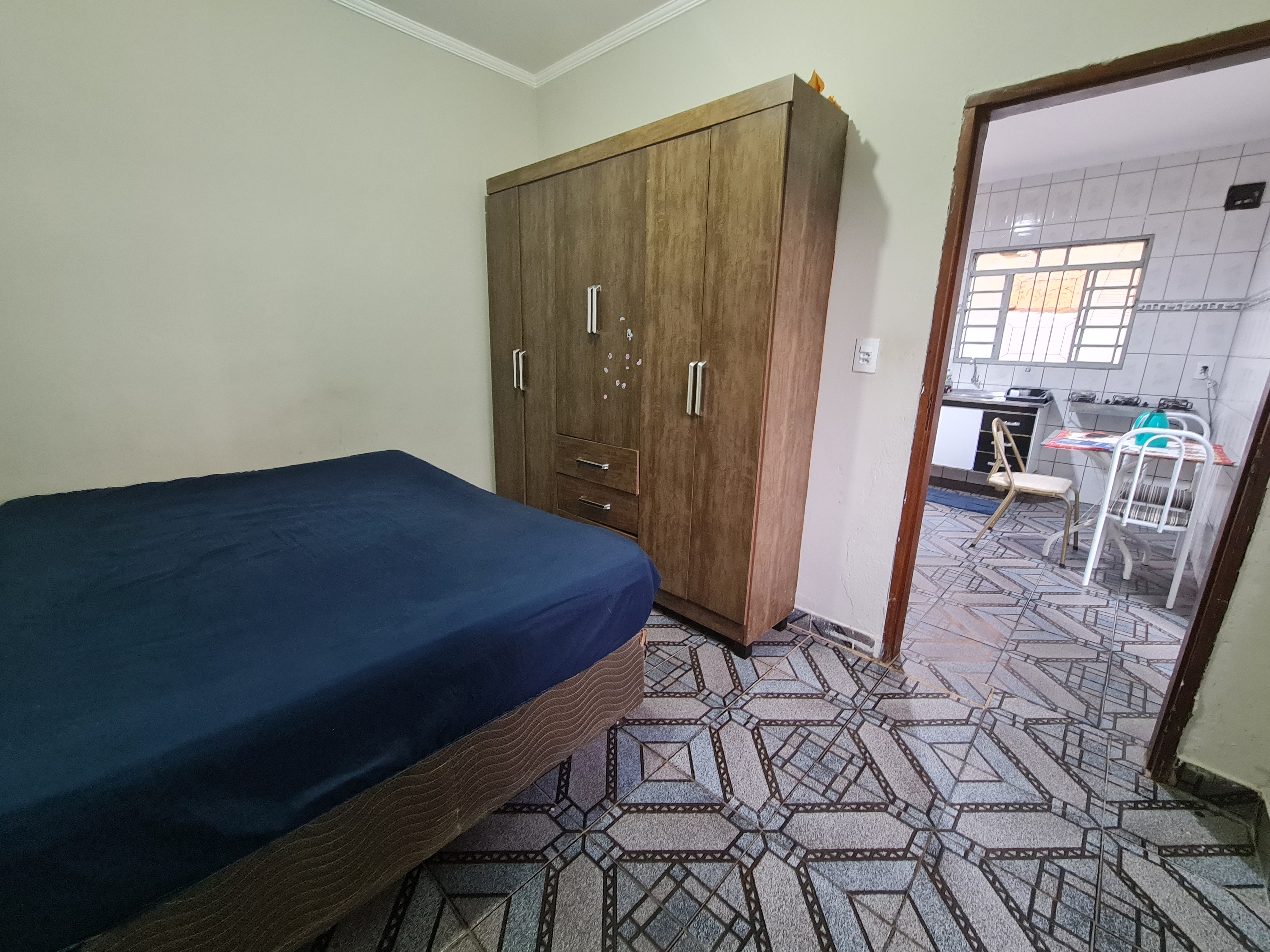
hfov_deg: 106.2
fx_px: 477
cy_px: 476
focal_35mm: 13
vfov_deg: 89.9
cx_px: 635
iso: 500
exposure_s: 1/30
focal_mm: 2.2
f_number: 2.2
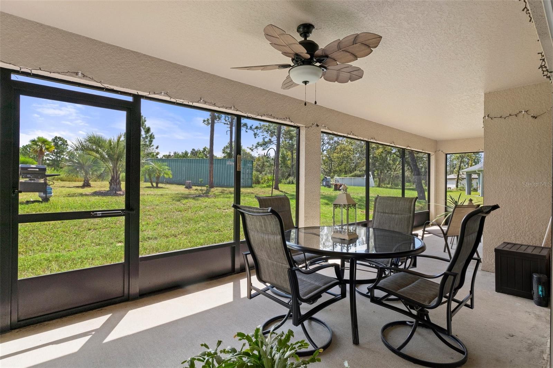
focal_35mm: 18
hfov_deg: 90.0
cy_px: 184
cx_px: 276
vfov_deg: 67.4
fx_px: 276
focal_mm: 12
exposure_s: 1/20
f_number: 8
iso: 400
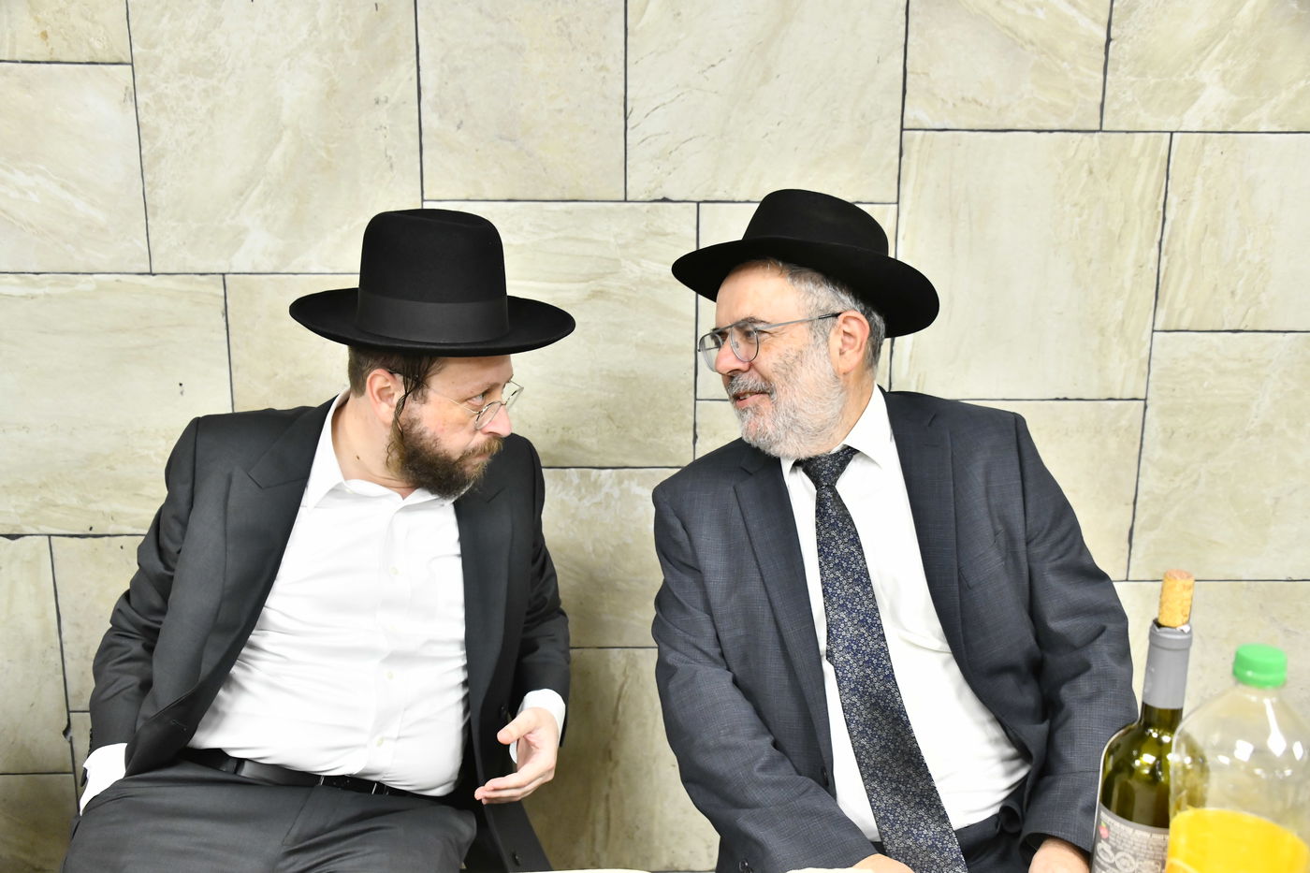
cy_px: 436
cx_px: 655
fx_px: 1237
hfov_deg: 55.8
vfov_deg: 38.9
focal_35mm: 34
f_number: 5.6
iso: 2500
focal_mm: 34
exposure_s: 1/200
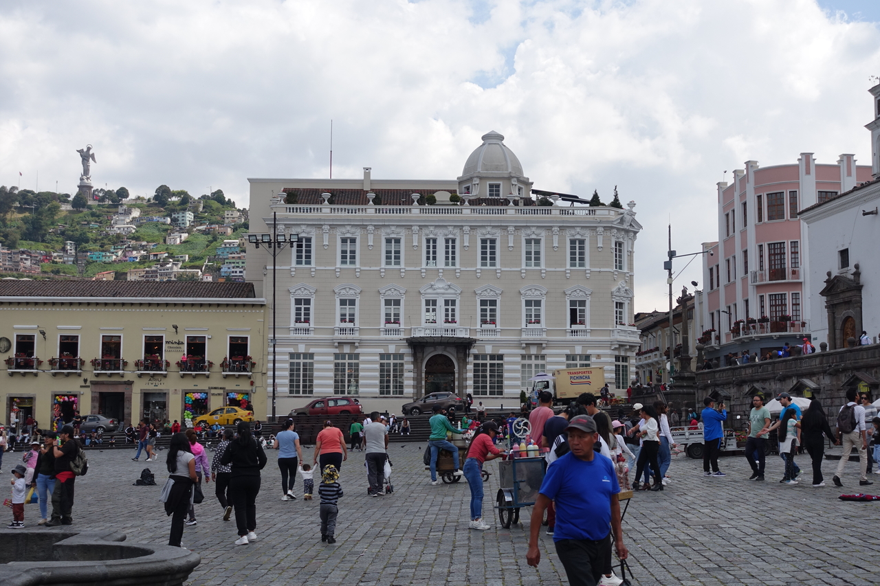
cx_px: 440
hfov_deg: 38.2
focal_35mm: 52
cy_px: 293
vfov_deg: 26.0
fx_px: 1271
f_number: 4
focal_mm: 18.89
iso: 125
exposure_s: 1/160
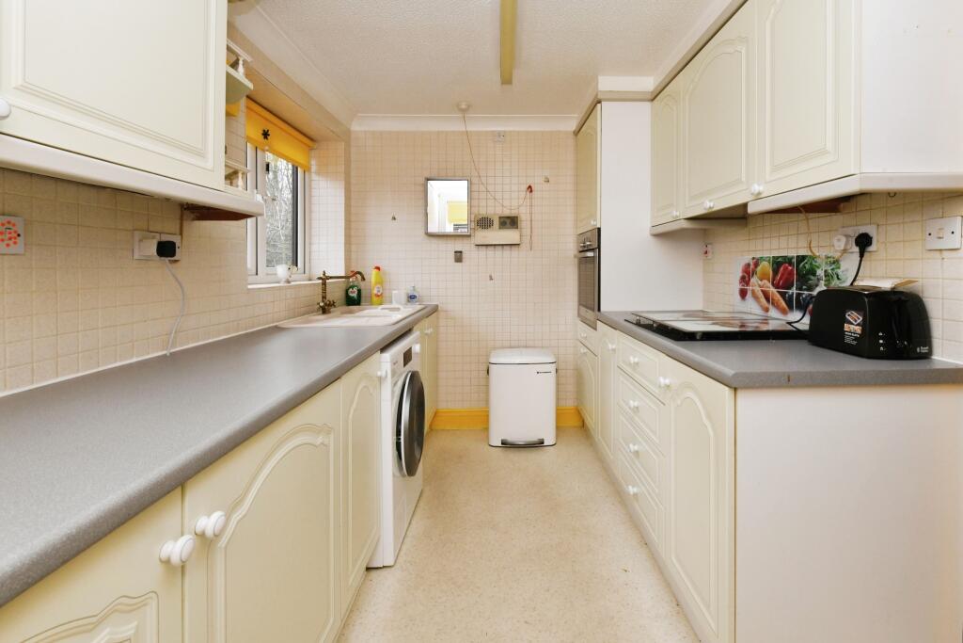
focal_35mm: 15
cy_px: 322
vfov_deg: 77.3
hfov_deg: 100.4
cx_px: 482
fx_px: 401
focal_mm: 15
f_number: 14
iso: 800
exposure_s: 1/60
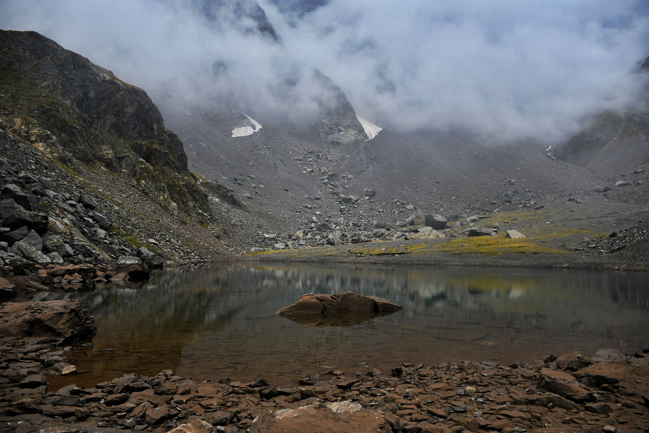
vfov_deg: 47.9
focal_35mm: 27
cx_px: 324
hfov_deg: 67.4
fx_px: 487
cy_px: 216
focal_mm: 18
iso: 110
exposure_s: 1/250
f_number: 3.5
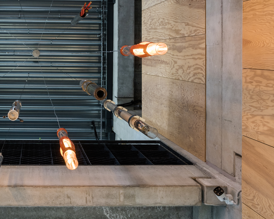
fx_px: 332
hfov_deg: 41.7
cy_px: 55
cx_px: 35
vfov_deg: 35.7
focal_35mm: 41
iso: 560
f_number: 6.3
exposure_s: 1/30
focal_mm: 24
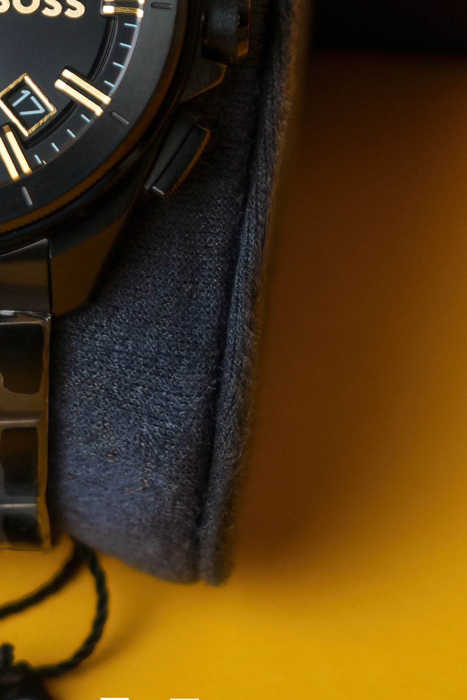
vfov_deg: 6.9
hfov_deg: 4.6
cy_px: -5
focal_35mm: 299
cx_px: -165
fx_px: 5816
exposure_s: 1/60
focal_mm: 70
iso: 200
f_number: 4
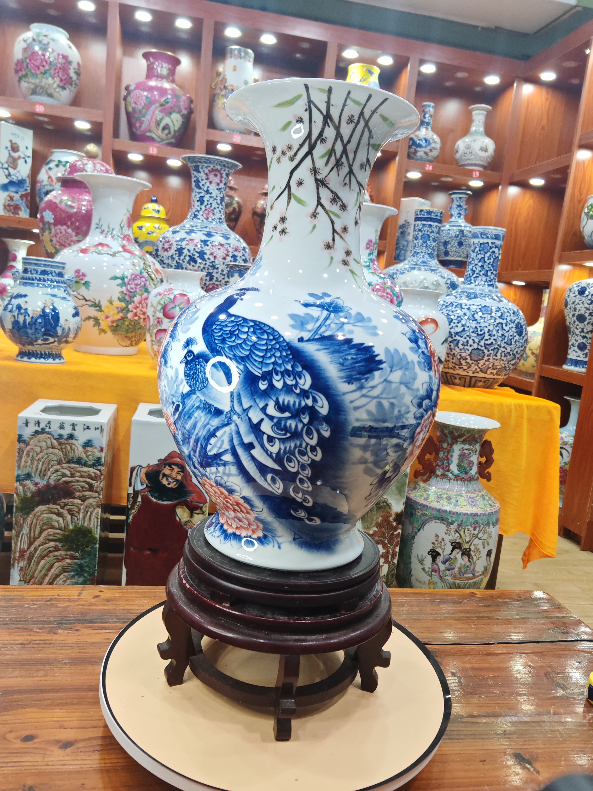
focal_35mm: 27
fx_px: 617
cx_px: 296
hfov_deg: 51.4
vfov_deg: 65.3
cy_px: 396
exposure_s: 1/96
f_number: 1.9
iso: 200
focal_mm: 6.67
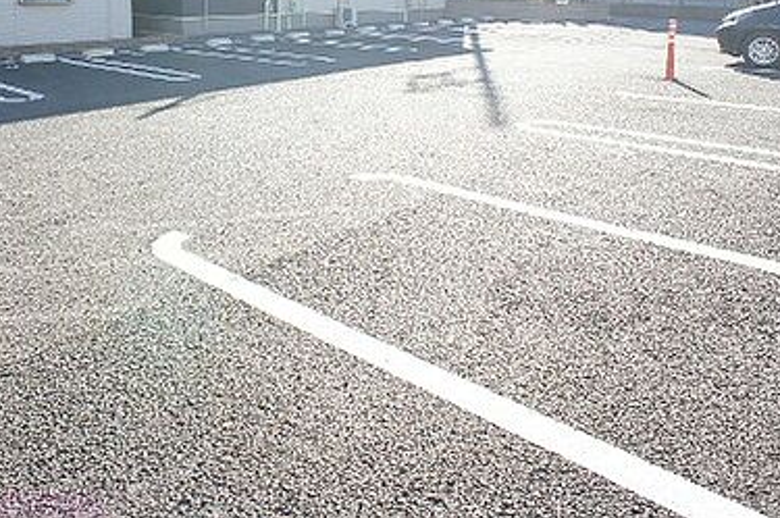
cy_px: 78
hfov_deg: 46.7
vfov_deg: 31.4
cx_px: 258
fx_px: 887
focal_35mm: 41
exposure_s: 1/160
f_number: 6.3
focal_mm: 16
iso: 200
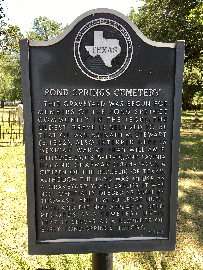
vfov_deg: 61.7
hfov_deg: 48.2
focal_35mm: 29
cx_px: 102
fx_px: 227
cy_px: 135
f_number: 2.2
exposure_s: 1/237
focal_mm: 4.15
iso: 25
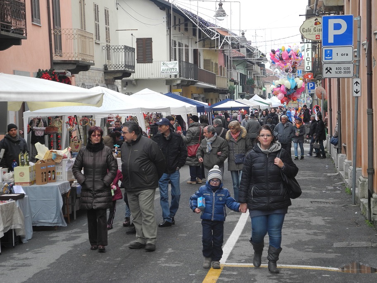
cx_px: 188
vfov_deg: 14.1
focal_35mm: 105
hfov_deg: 18.7
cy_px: 142
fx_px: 1144
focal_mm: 22.5
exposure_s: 1/30
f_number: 4.5
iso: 140
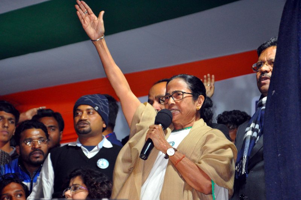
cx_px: 150
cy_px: 100
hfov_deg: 19.5
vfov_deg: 13.0
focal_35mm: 105
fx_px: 877
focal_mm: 70
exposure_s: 1/200
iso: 2000
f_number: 5.6
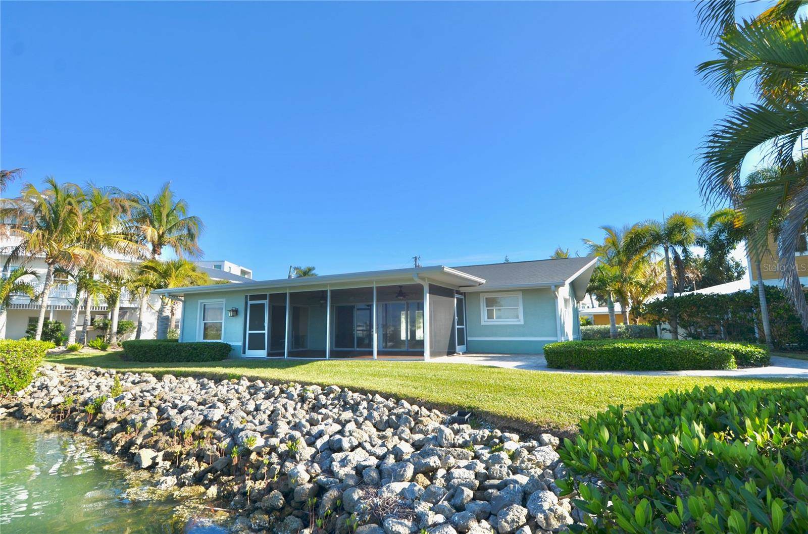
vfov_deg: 67.1
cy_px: 267
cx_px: 404
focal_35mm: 18
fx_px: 403
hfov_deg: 90.1
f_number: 8
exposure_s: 1/250
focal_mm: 12
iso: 100
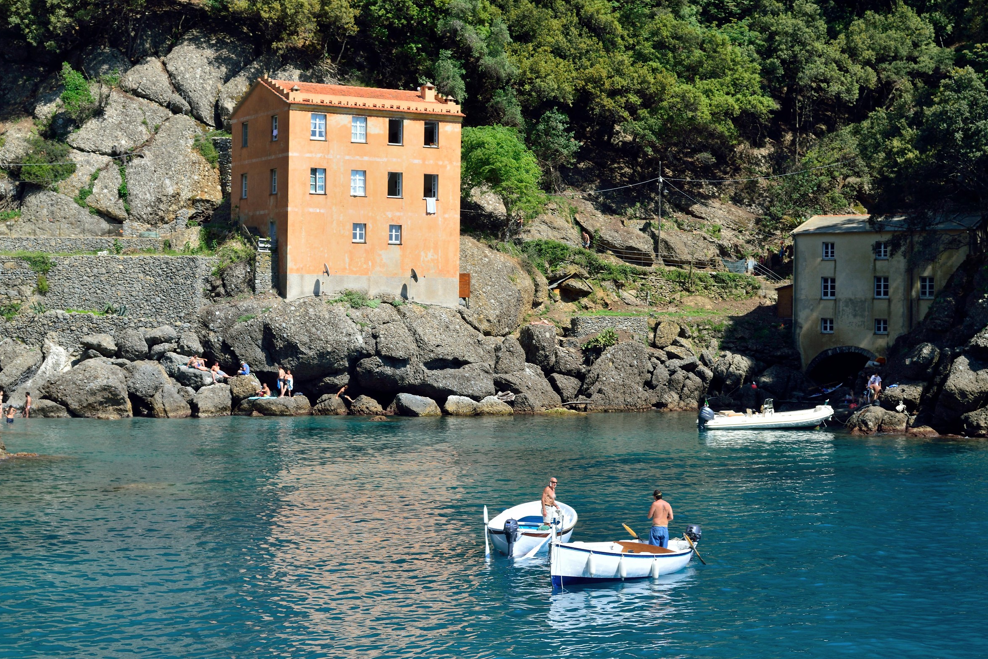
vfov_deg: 20.3
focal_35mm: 67
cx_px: 489
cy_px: 329
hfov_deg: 30.1
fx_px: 1839
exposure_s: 1/250
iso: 100
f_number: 8
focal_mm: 44
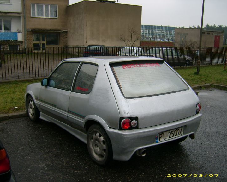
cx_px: 105
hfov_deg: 47.9
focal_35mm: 38
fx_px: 255
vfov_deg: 39.1
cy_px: 94
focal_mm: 5.95
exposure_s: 1/148
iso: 50
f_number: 2.8
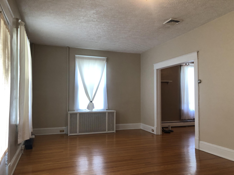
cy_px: 88
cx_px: 117
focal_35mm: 28
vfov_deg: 49.7
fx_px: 189
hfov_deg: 63.4
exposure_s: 1/30
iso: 40
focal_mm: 3.99
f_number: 1.8
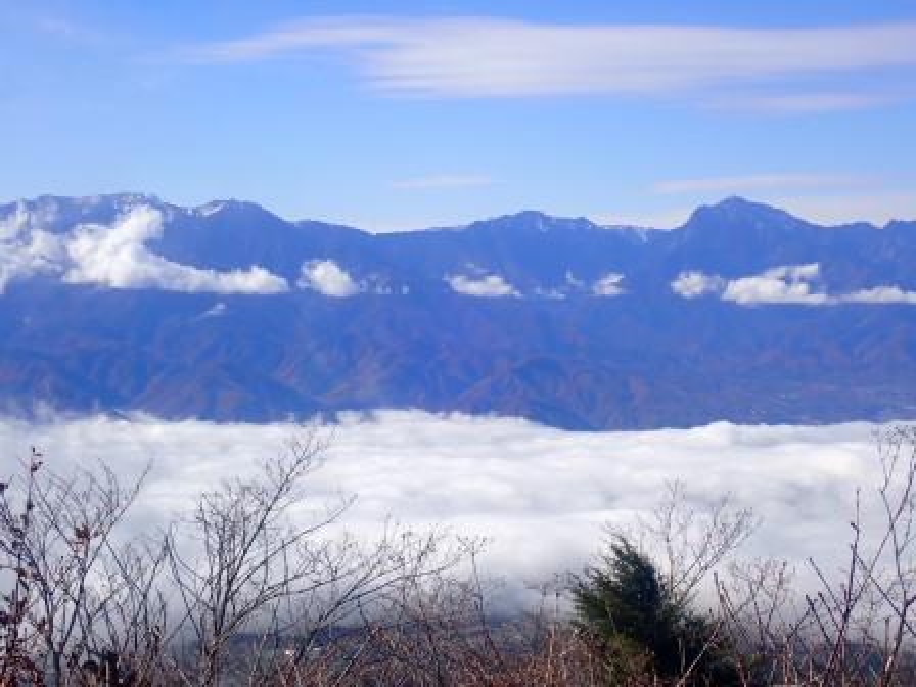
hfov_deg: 29.0
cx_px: 458
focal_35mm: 67
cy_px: 344
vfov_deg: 21.9
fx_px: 1773
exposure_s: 1/640
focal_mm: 11.88
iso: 100
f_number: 5
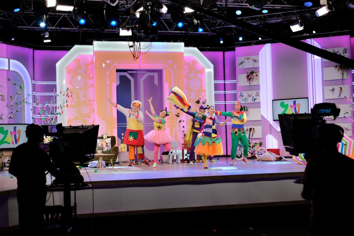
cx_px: 177
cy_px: 118
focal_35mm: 53
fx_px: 521
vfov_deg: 25.5
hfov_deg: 37.5
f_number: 1.8
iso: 200
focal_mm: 35
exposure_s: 1/160
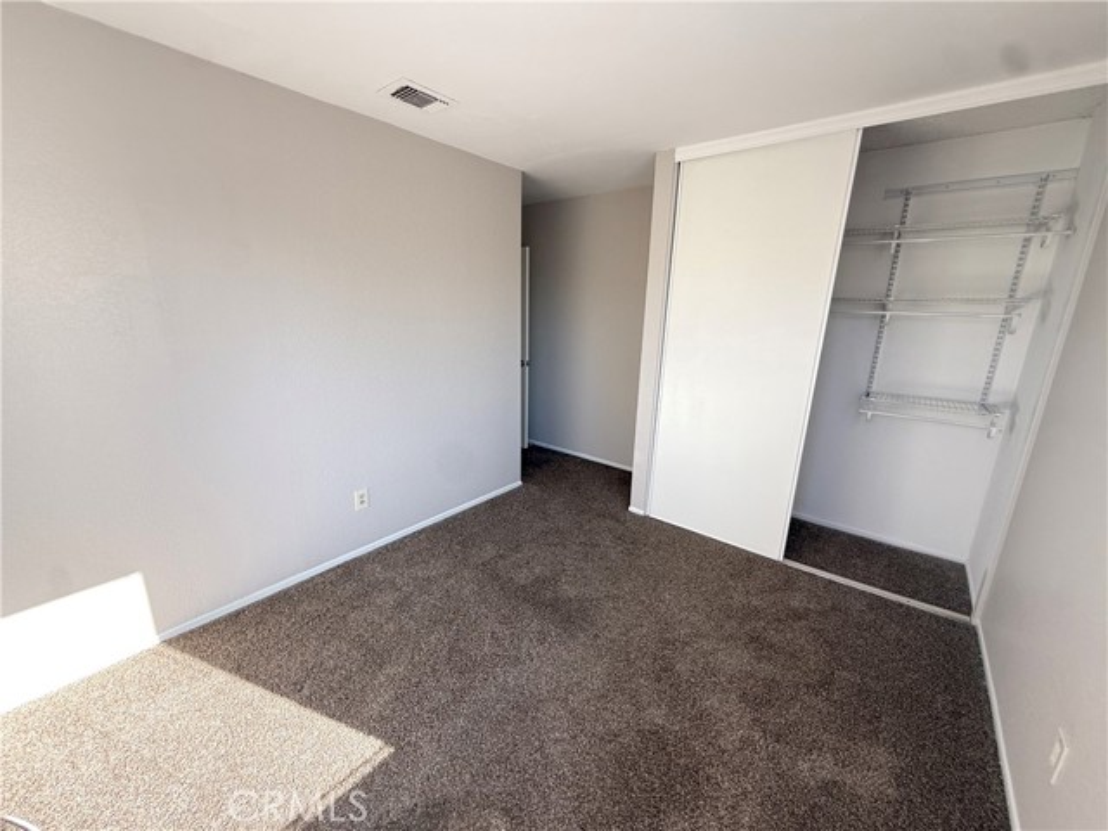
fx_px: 448
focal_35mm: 14
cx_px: 554
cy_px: 416
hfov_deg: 102.1
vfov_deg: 85.7
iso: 64
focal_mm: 2.22
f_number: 2.2
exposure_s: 1/99
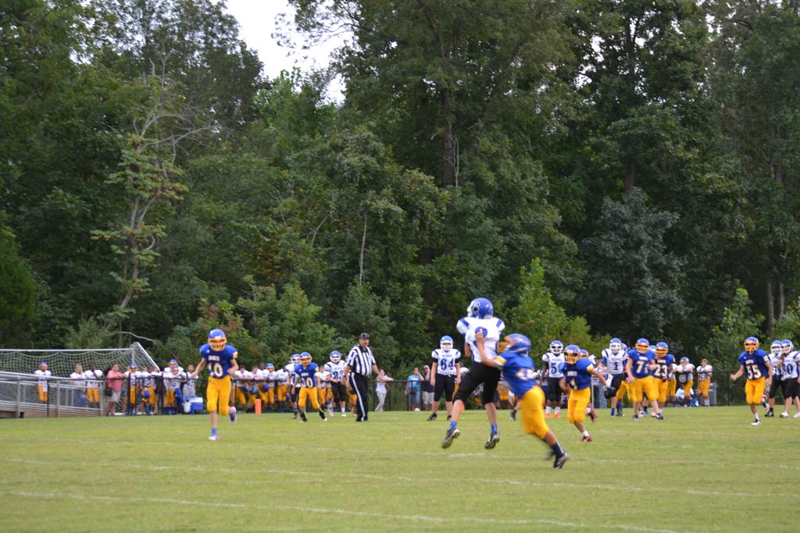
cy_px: 266
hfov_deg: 18.9
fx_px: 2400
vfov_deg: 12.7
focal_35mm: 108
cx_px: 400
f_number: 4.5
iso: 400
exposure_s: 1/80
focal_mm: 72
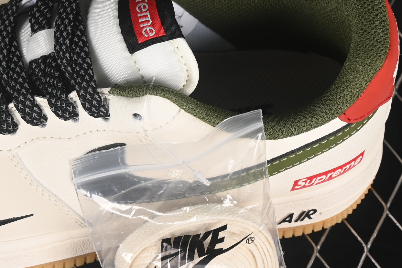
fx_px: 1876
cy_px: 34
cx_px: 68
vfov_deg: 8.2
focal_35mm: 168
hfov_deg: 12.2
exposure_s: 1/80
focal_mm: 50
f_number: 7.1
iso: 160
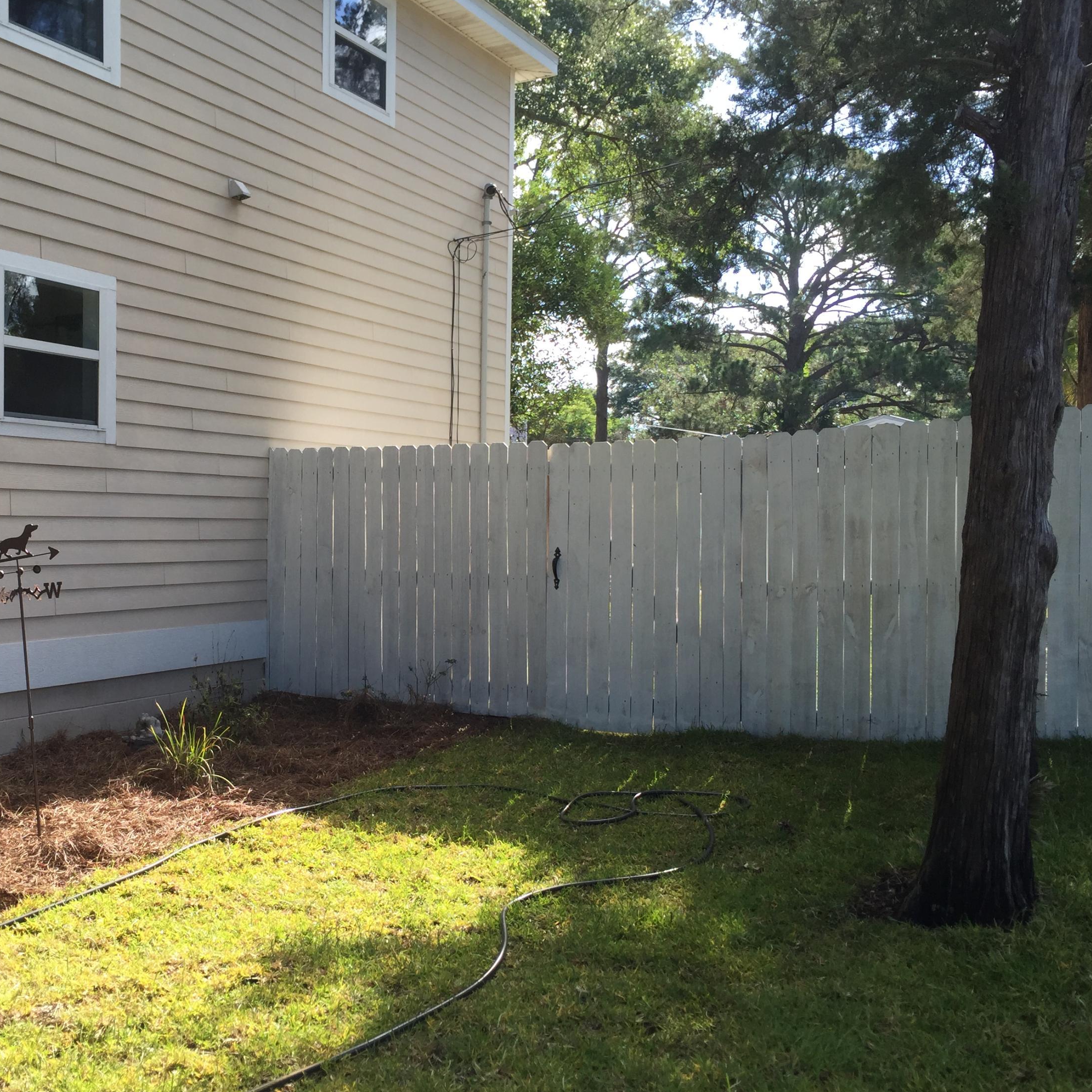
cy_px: 549
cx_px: 382
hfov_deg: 46.6
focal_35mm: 35
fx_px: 1249
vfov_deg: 47.2
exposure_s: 1/507
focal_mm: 4.15
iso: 32
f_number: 2.2
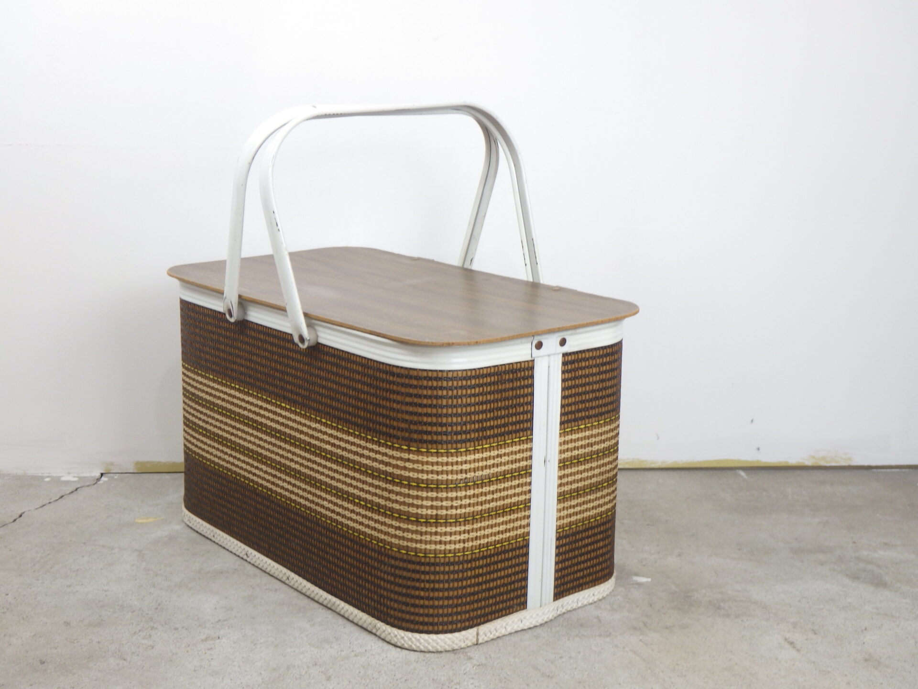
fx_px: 1352
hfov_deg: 37.5
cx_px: 459
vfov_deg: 28.6
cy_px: 344
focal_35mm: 51
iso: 125
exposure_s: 1/13
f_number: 4.4
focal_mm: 9.1
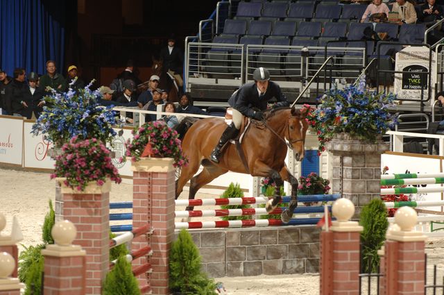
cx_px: 222
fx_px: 3695
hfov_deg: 6.9
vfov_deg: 4.6
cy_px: 148
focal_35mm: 300
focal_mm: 200
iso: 200
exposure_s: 1/250
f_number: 4.5
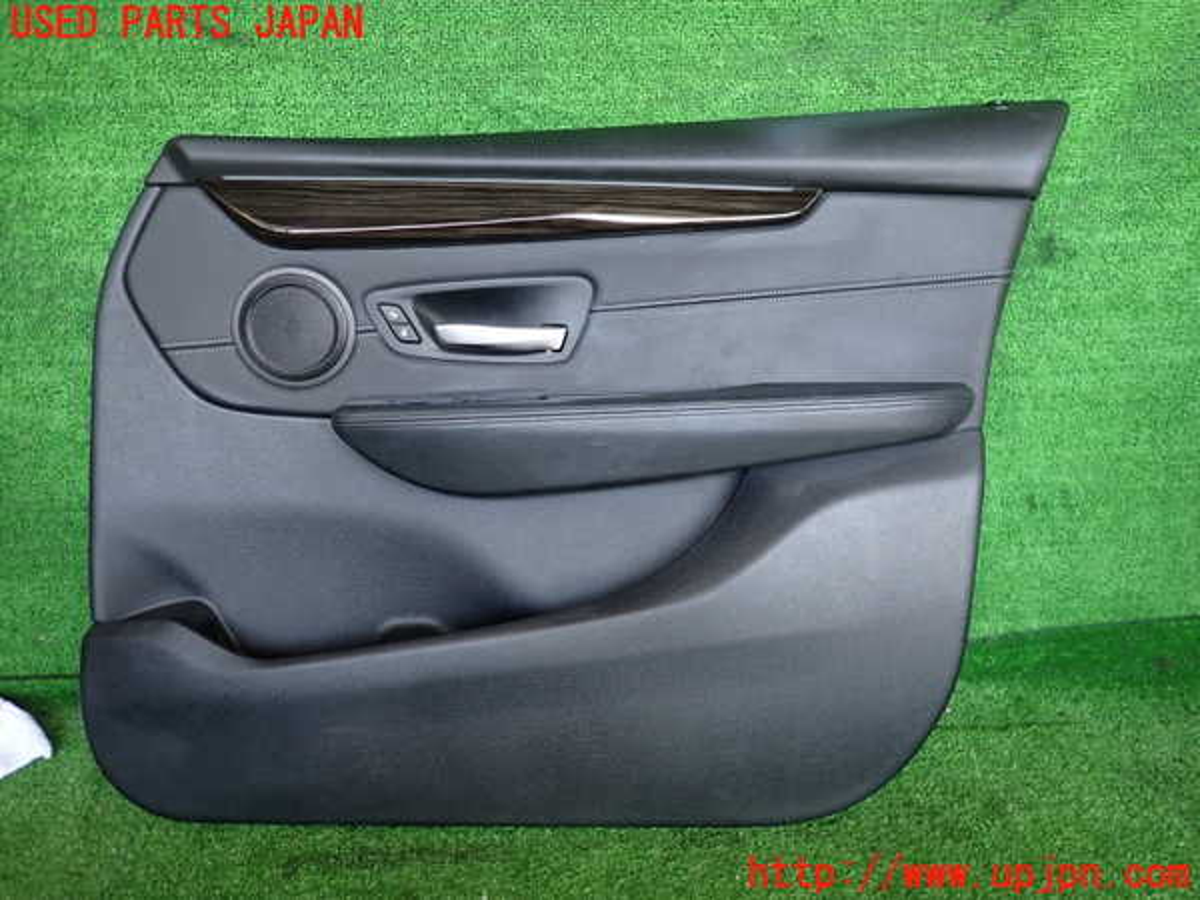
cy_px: 450
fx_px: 867
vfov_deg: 54.9
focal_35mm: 25
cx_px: 600
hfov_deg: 69.4
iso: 200
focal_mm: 4.5
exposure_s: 1/50
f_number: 2
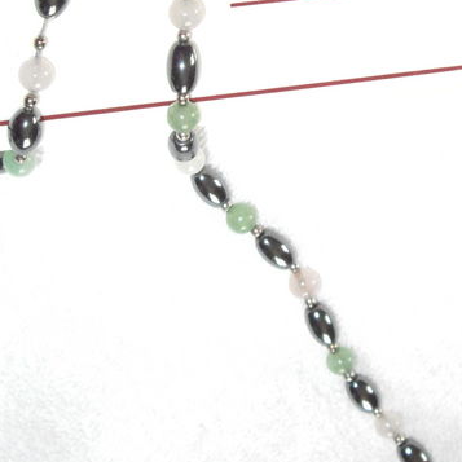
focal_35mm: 94
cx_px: 356
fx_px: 1419
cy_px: 76
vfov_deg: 18.3
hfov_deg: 18.4
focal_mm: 7.9
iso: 400
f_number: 2.8
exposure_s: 1/60
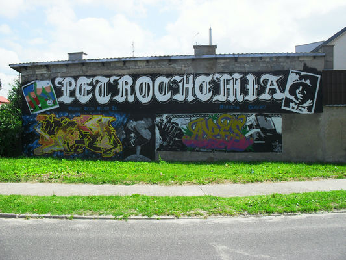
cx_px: 173
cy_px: 130
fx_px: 350
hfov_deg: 52.6
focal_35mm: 35
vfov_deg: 40.7
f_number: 8.4
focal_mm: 6.3
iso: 100
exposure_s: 1/180
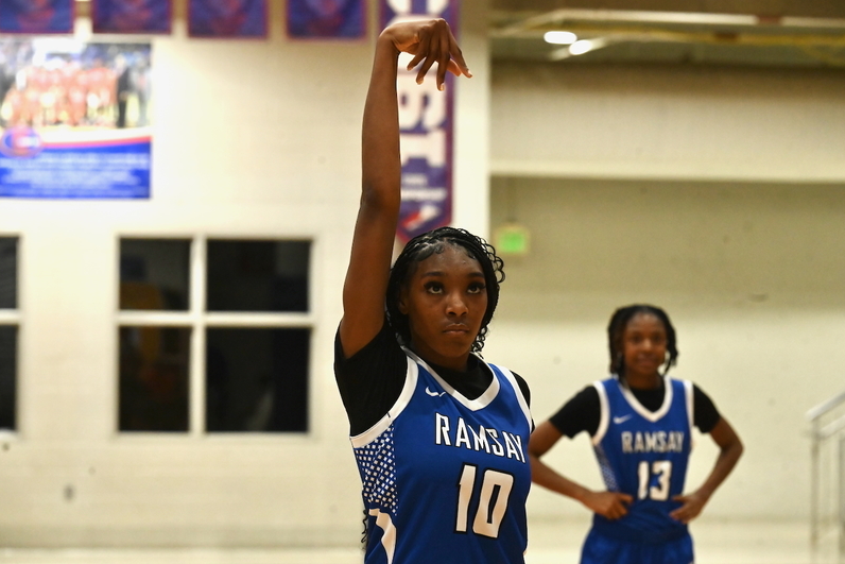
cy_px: 282
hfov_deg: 10.2
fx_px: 4718
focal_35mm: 201
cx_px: 424
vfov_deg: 6.8
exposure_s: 1/250
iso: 5000
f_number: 8
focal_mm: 200
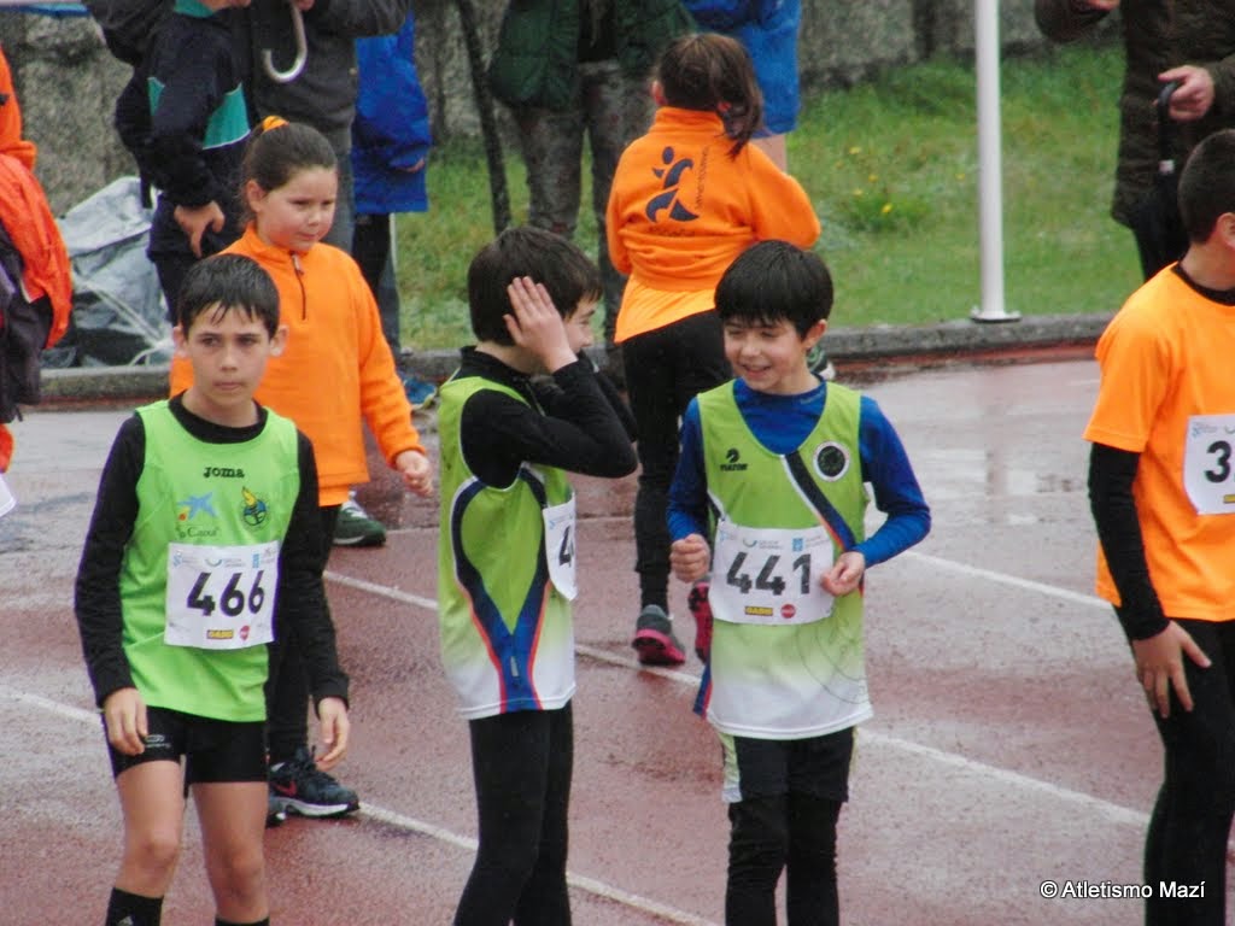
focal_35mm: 430
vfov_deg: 3.5
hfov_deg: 4.6
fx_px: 15341
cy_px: 463
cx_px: 618
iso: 400
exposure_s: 1/400
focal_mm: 76.1
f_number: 4.3
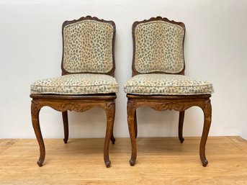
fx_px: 207
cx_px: 124
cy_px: 92
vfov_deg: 48.2
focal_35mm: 29
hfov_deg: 61.7
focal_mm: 3
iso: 80
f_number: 1.8
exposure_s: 1/60
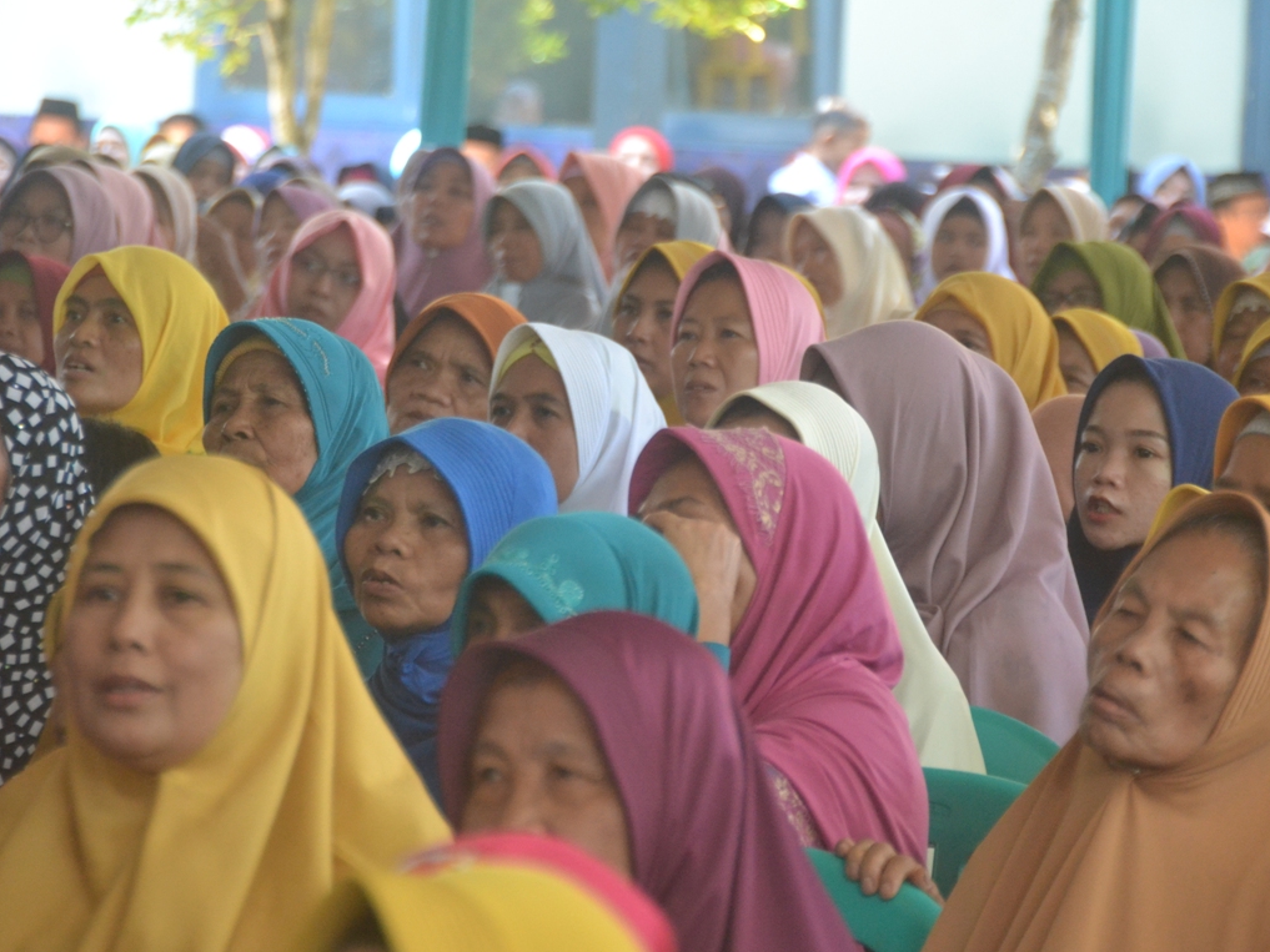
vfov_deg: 6.7
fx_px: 8092
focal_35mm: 221
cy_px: 474
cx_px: 692
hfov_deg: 9.0
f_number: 5.6
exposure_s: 1/125
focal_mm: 135
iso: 2000
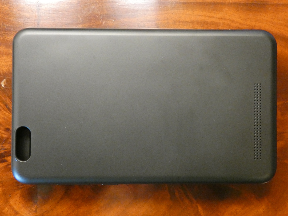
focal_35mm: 50
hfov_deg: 38.2
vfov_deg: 29.1
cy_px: 108
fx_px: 416
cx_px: 144
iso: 1600
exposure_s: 1/20
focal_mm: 9
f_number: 3.9
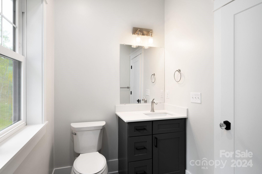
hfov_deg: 84.0
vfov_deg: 61.8
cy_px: 87
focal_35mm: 20
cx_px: 131
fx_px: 145
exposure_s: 1/80
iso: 200
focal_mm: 20
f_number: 8
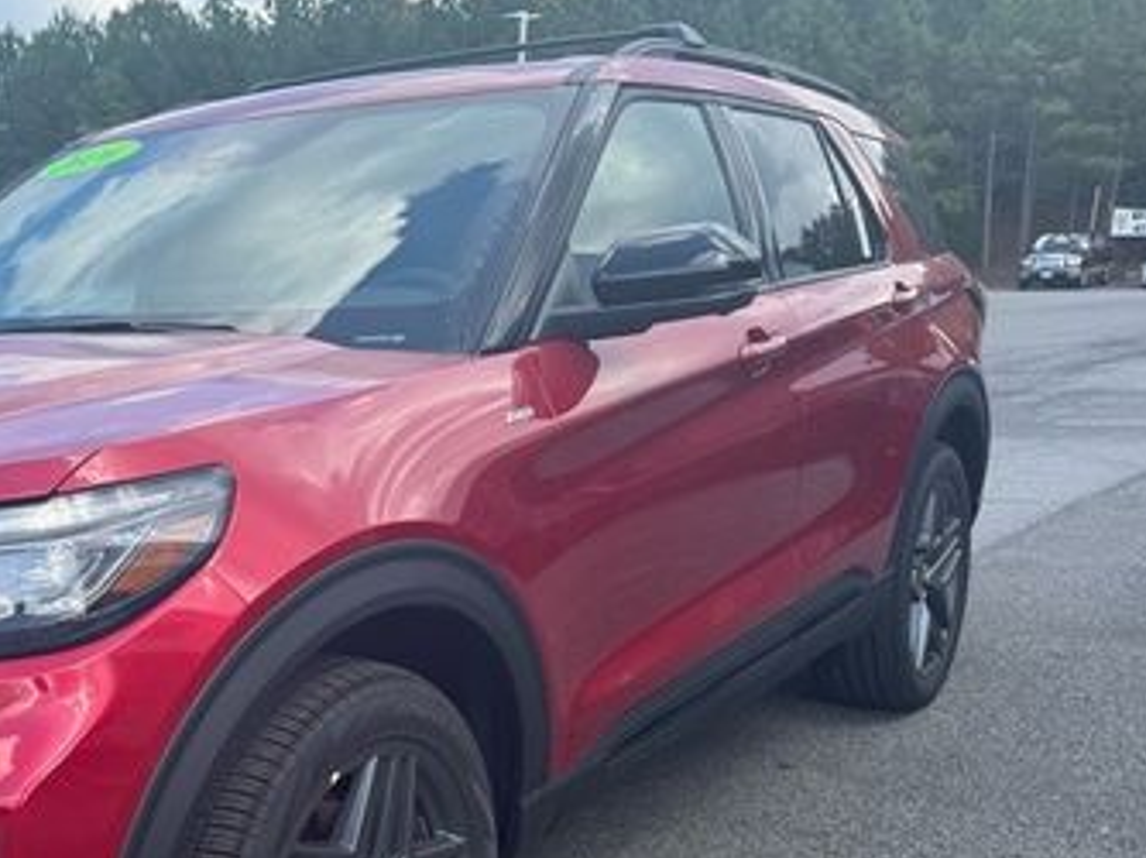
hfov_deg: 38.9
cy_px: 680
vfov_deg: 30.7
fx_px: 1522
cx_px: 158
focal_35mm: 46
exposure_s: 1/1238
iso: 80
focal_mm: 6.76
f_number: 1.78
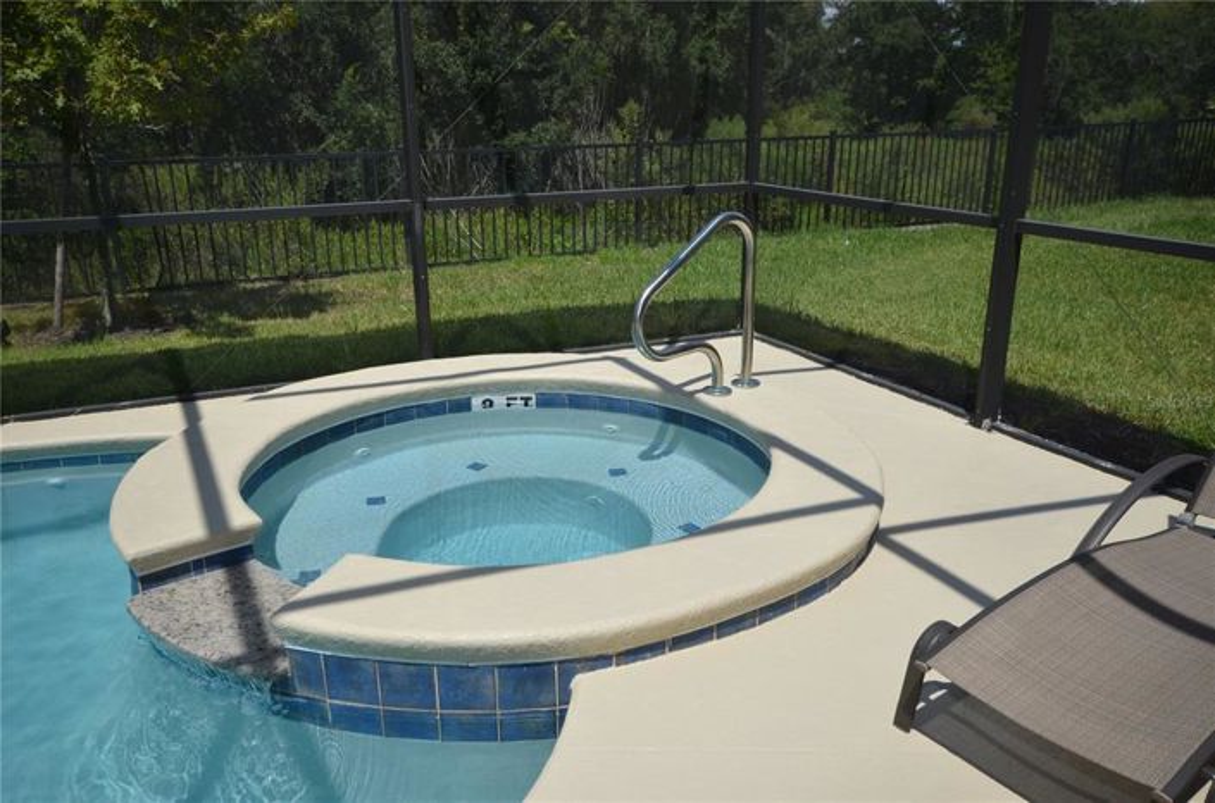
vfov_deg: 43.4
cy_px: 402
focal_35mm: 30
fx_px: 1010
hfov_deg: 62.1
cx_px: 608
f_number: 9
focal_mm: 20
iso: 100
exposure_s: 1/250
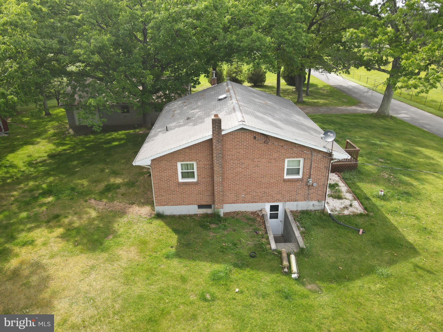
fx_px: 307
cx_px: 222
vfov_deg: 56.8
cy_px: 166
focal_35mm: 24
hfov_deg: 71.6
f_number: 2.8
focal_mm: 4.5
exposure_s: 1/160
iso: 100
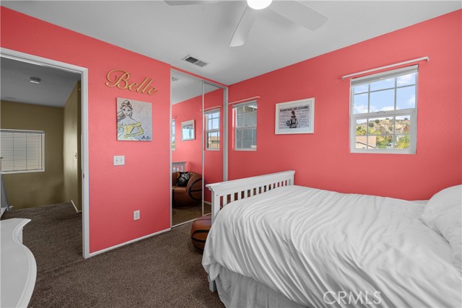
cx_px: 231
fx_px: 180
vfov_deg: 81.2
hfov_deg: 104.2
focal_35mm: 14
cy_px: 154
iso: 100
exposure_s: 1/5
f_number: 9
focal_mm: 14
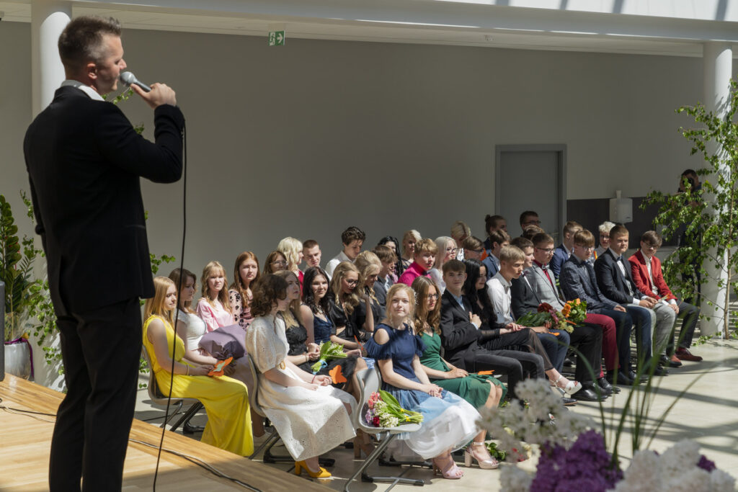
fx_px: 1251
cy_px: 246
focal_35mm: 61
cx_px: 369
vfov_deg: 22.3
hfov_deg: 32.9
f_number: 7.1
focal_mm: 61
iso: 200
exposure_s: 1/250
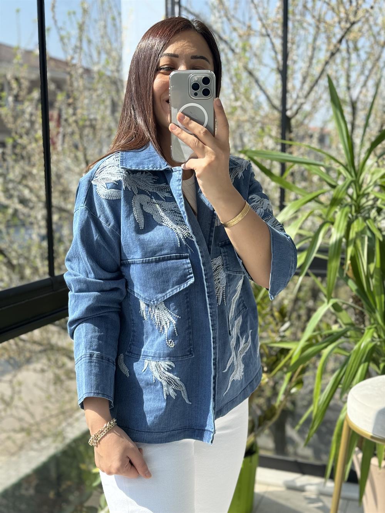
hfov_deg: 30.3
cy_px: 256
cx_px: 192
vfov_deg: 39.7
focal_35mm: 48
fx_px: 712
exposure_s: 1/507
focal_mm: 6.86
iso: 64
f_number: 1.78
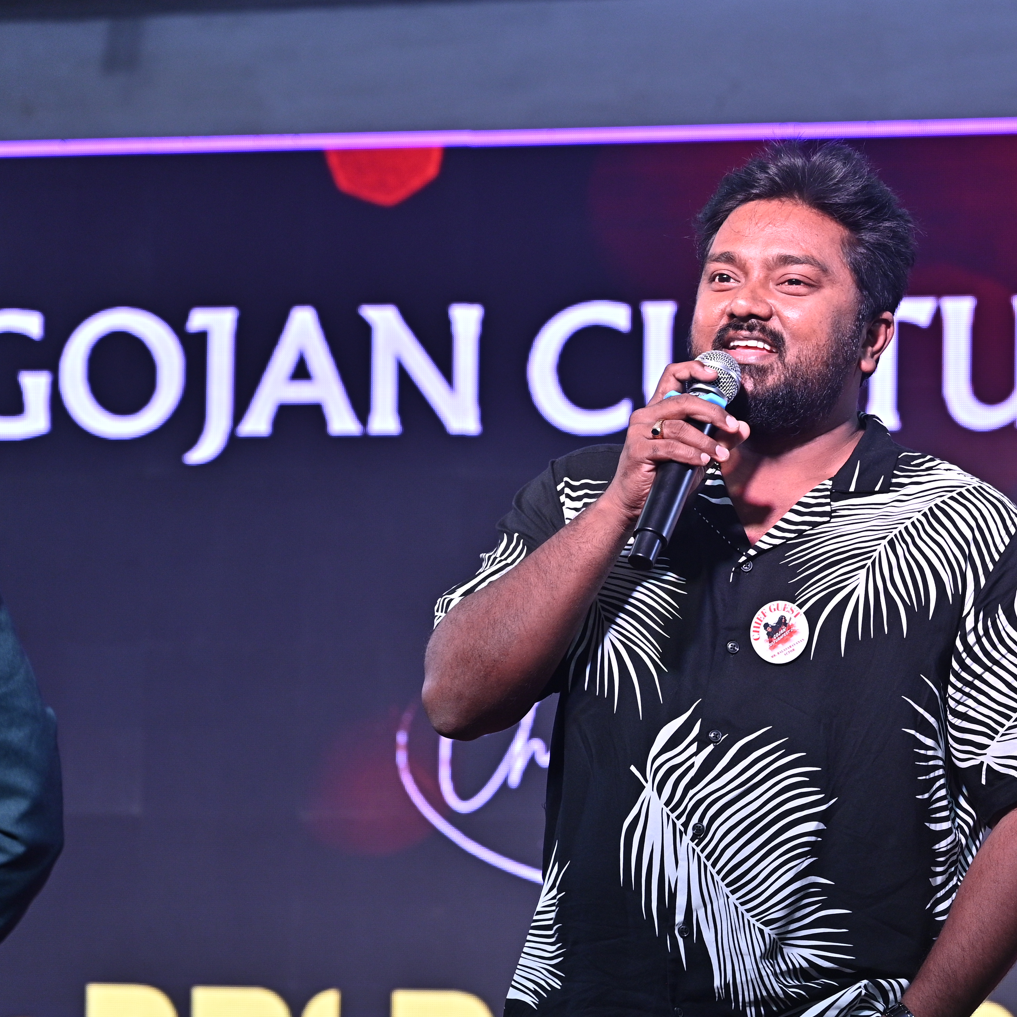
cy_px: 568
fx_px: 5883
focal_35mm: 177
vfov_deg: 9.9
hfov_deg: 9.9
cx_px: 776
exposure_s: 1/125
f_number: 5
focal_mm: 120
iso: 400
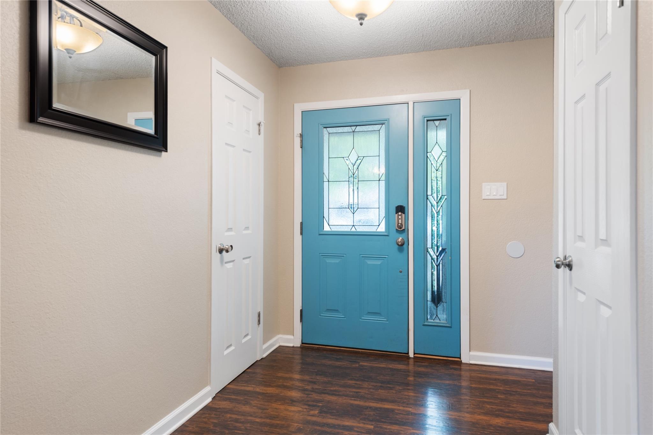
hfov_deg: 78.6
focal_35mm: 22
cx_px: 326
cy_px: 218
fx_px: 399
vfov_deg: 57.2
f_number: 8
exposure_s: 1/1.67
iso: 400
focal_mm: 22
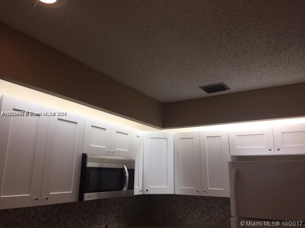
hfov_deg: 61.7
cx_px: 152
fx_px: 256
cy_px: 114
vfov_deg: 48.2
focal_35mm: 29
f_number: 2.2
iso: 32
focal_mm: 4.15
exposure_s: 1/40
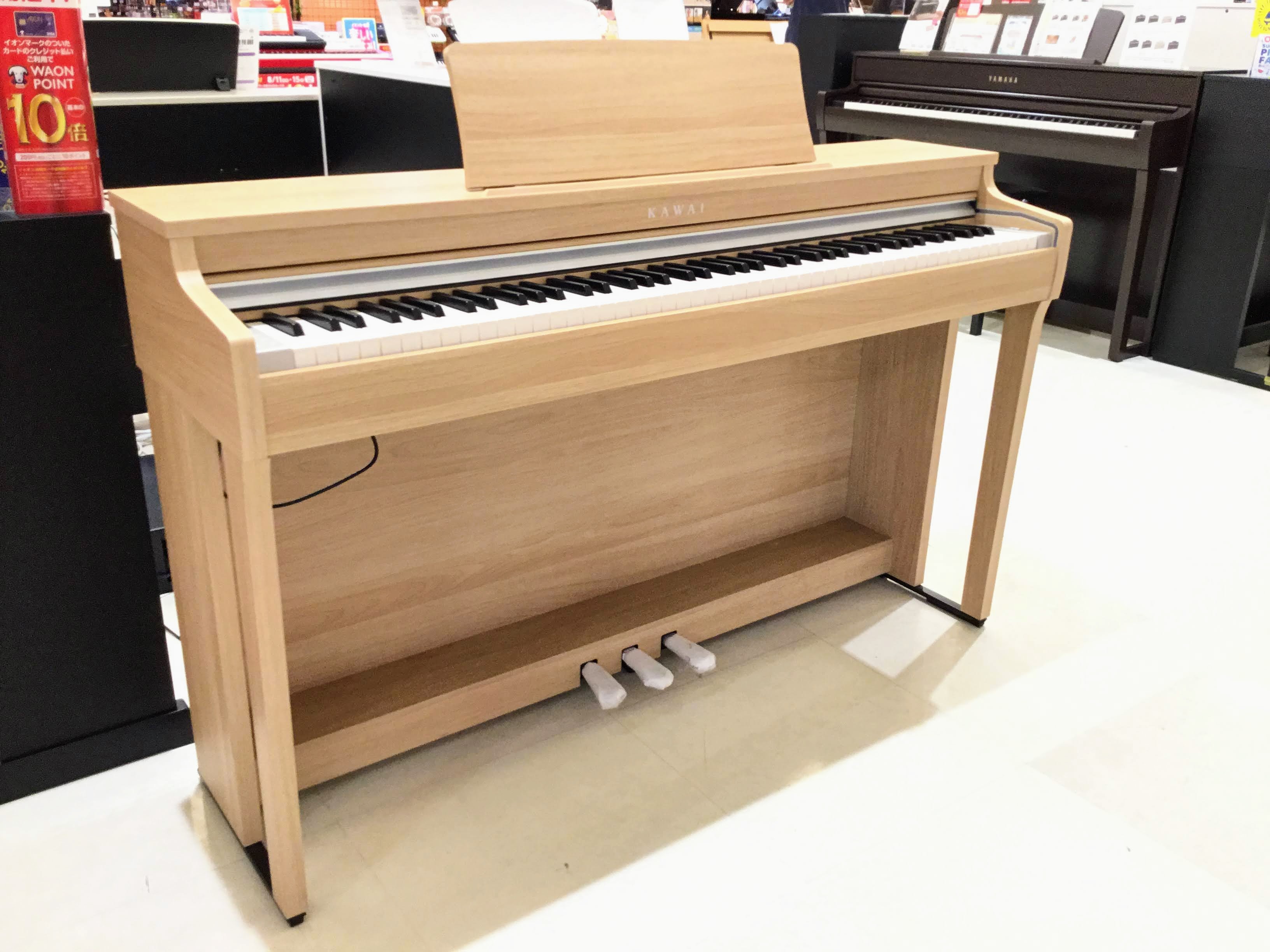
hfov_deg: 58.4
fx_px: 1137
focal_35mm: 31
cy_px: 476
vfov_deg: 45.4
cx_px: 635
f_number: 2.4
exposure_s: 1/30
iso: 100
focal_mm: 3.3
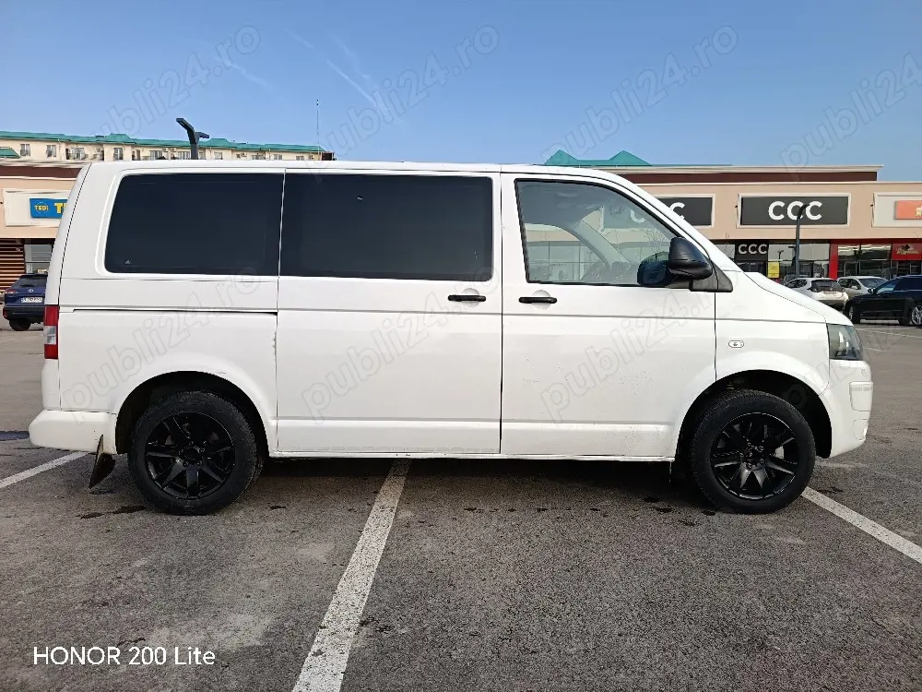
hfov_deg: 71.6
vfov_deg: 56.8
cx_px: 461
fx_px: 639
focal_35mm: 24
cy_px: 346
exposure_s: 1/244
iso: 100
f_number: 1.75
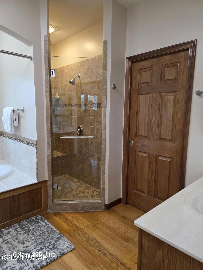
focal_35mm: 23
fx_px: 180
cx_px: 102
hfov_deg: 58.9
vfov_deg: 73.9
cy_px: 135
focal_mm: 6.3
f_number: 1.7
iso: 320
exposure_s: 1/120
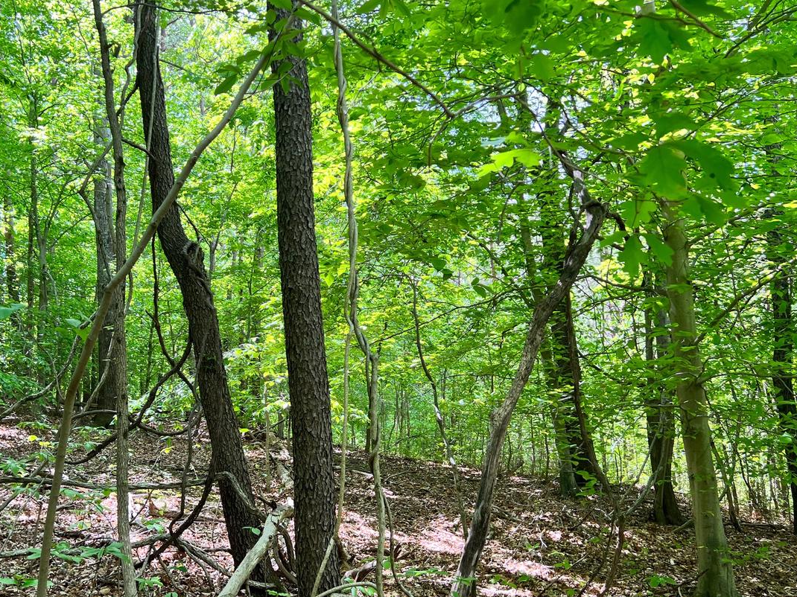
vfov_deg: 40.5
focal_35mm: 35
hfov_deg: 51.7
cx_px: 267
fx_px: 806
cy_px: 354
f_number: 1.5
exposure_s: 1/166
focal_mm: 5.7
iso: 40
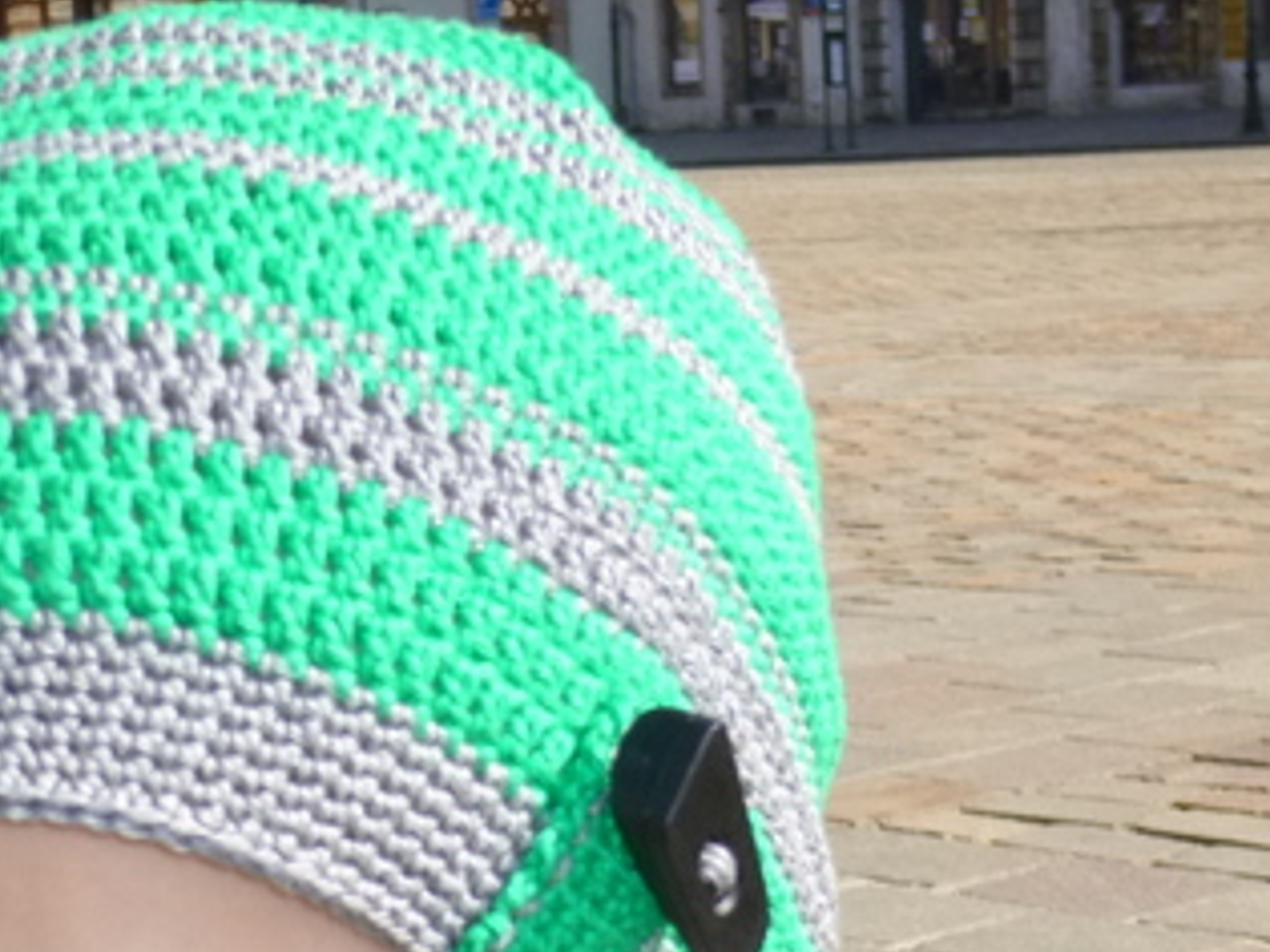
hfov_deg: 19.7
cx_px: 323
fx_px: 3631
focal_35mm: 99
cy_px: 896
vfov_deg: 14.7
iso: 100
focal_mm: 6.9
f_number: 3.7
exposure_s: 1/500
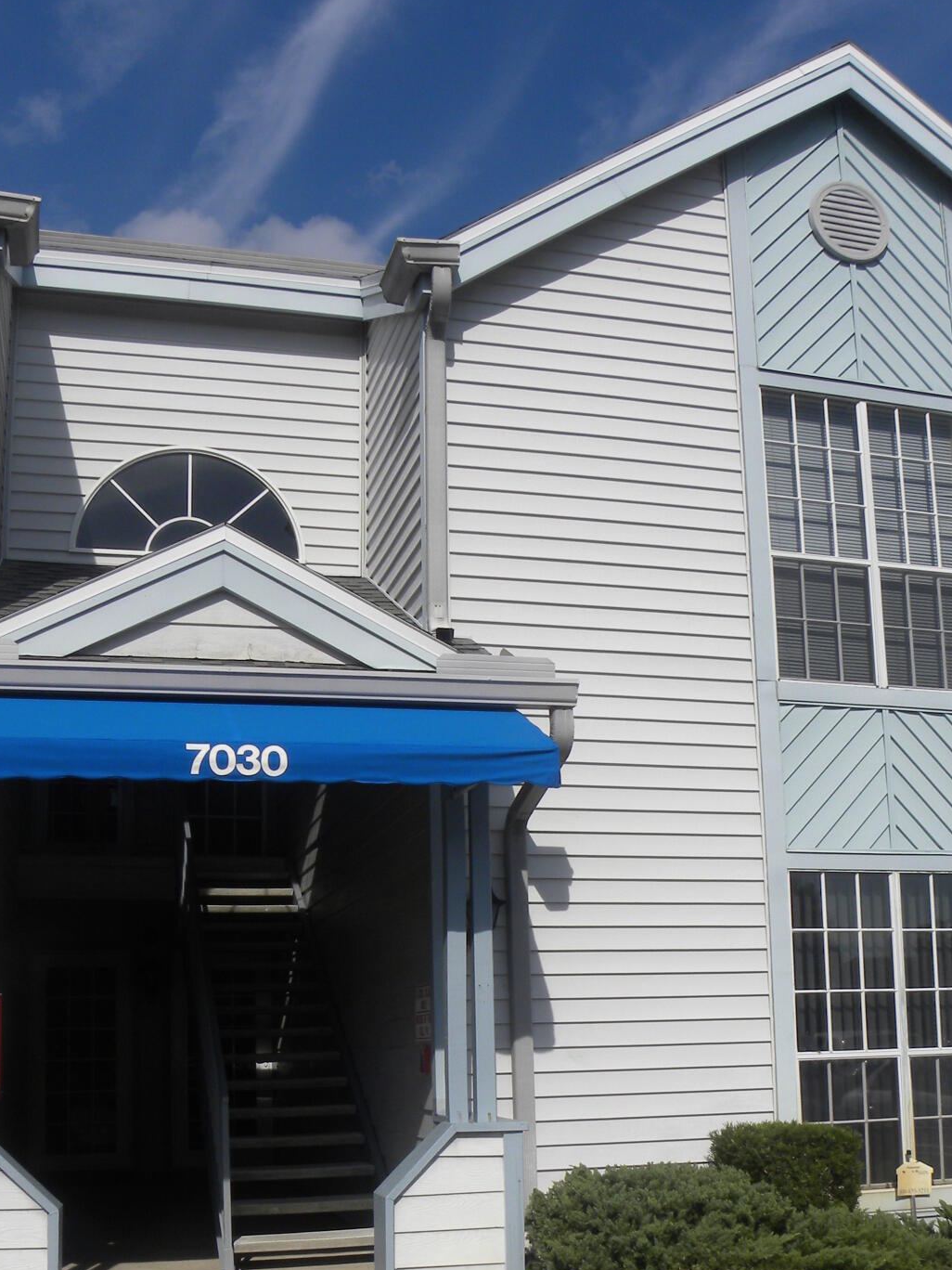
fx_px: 1393
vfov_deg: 48.4
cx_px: 447
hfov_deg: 37.7
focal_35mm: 38
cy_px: 815
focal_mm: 4.6
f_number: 6.3
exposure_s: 1/516
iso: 64
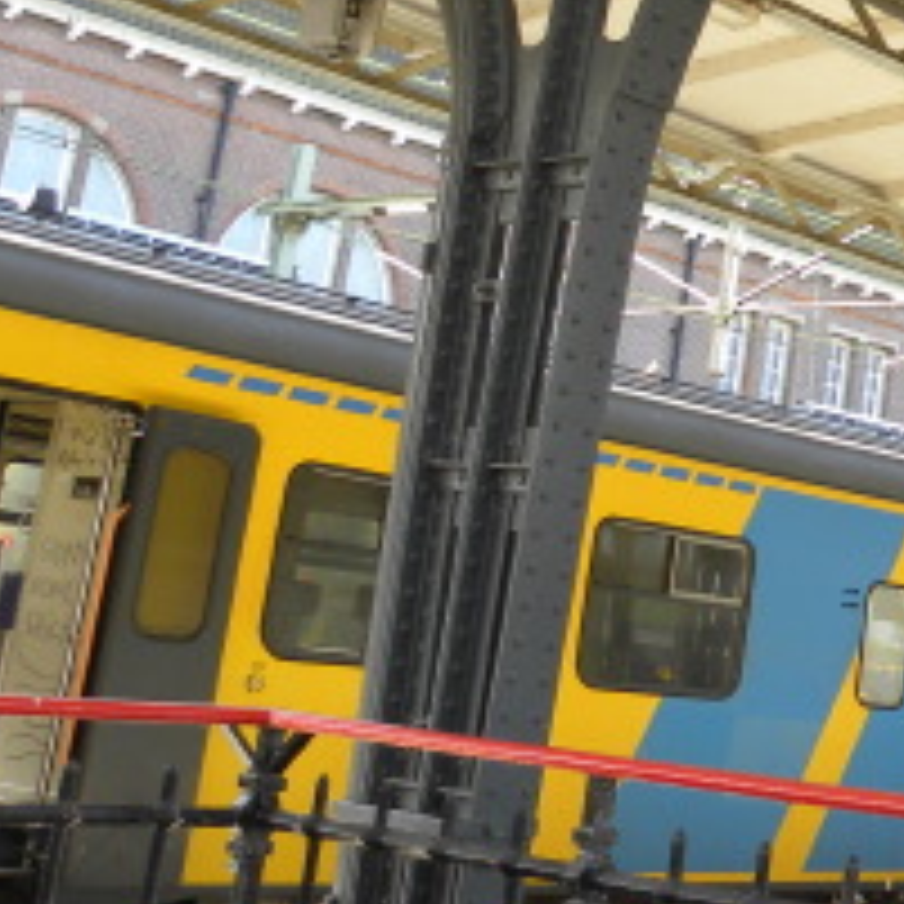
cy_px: 81
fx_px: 2157
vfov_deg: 23.0
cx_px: 1345
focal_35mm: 73
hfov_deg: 20.4
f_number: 3.2
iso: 64
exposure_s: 1/70.1
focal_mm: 4.6
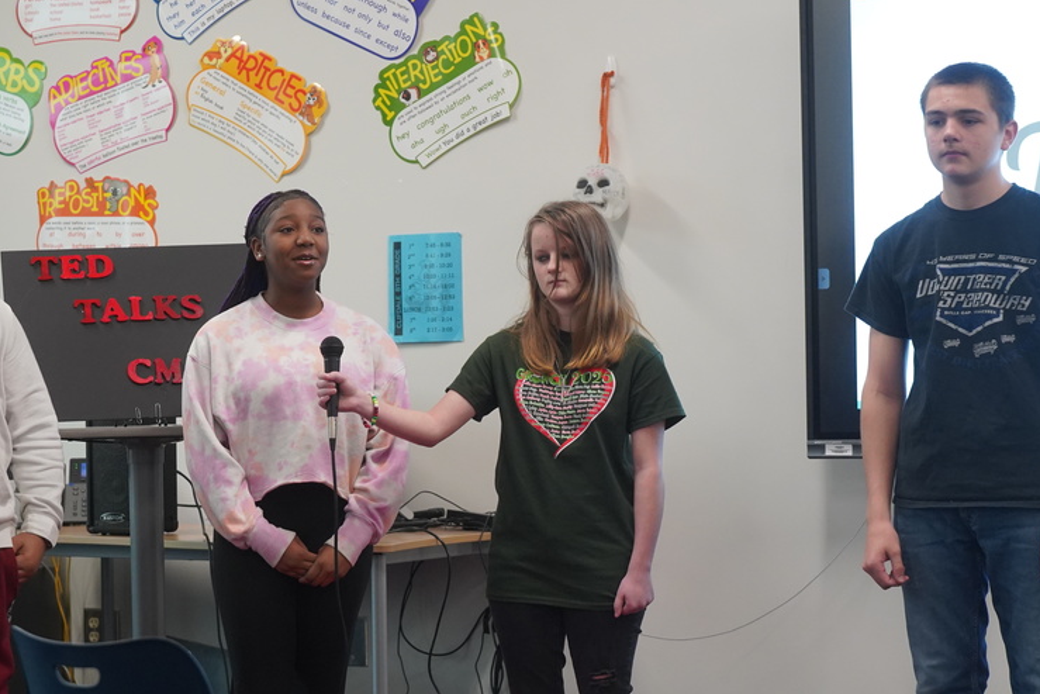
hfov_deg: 21.0
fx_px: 2803
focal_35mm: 97
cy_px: 478
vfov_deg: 14.1
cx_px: 483
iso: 4000
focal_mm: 70
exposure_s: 1/160
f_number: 4
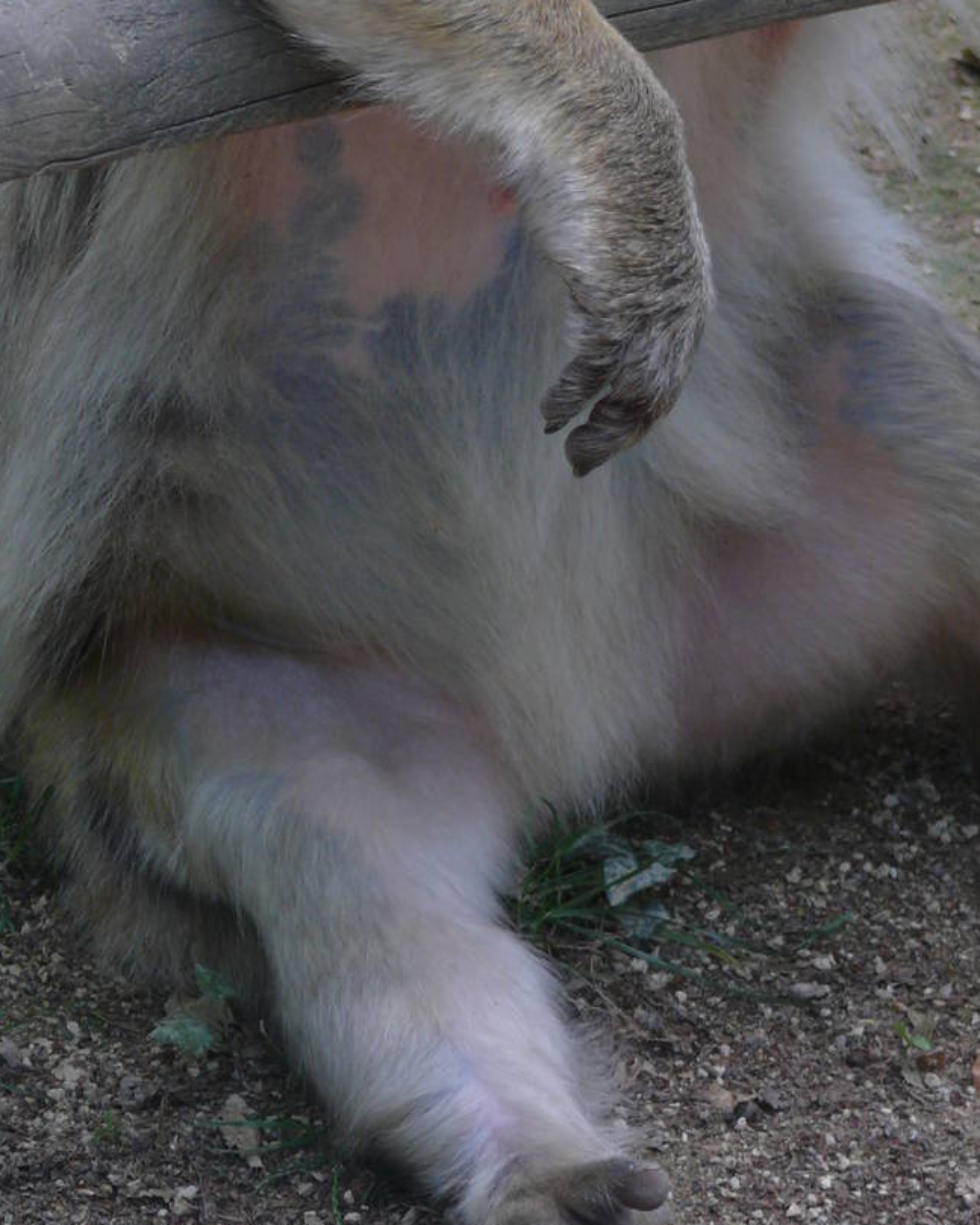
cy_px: 157
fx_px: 10008
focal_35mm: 276
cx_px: 706
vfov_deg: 7.0
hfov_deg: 5.6
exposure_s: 1/60
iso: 100
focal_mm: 30.2
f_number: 3.6
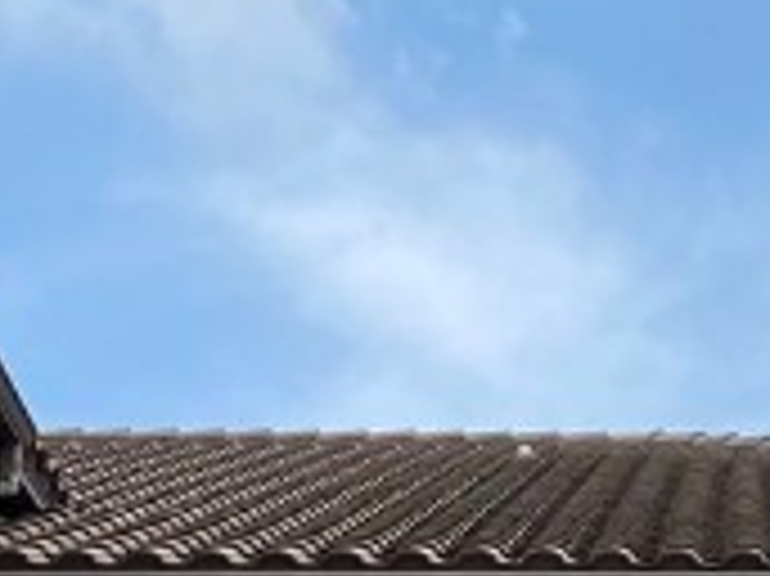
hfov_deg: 12.6
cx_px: 680
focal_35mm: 156
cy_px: 1462
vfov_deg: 8.5
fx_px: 3468
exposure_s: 1/2028
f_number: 1.8
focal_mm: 4.25
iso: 32
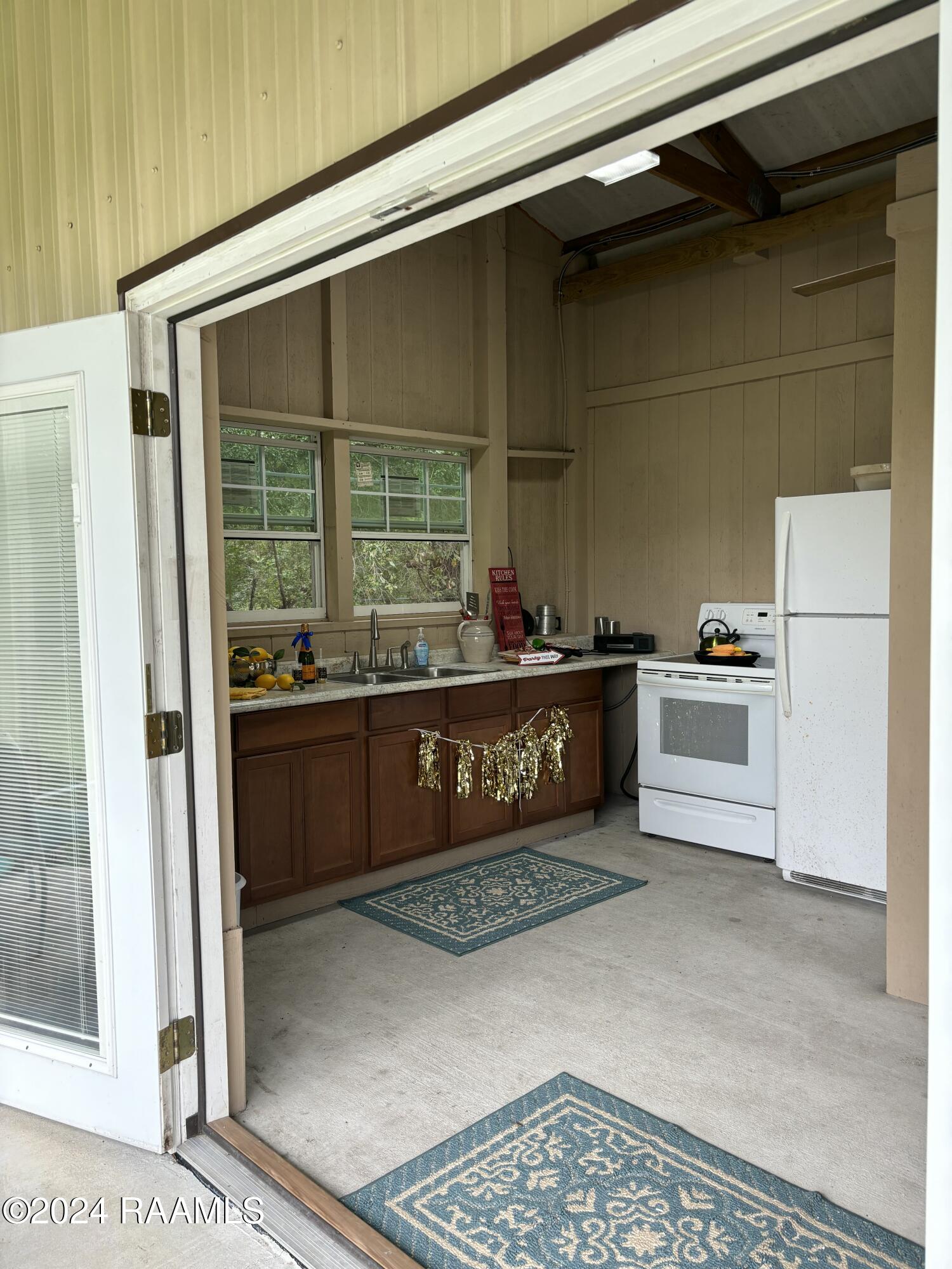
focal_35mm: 26
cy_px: 634
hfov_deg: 53.1
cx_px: 476
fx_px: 953
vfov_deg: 67.3
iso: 50
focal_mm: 5.96
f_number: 1.6
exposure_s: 1/121
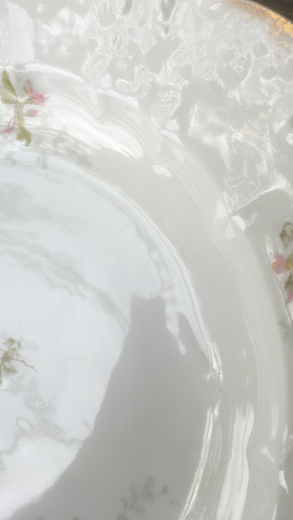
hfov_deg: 31.1
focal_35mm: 38
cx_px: 179
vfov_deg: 52.4
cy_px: 208
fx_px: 525
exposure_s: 1/785
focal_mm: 4.15
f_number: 2.2
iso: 25
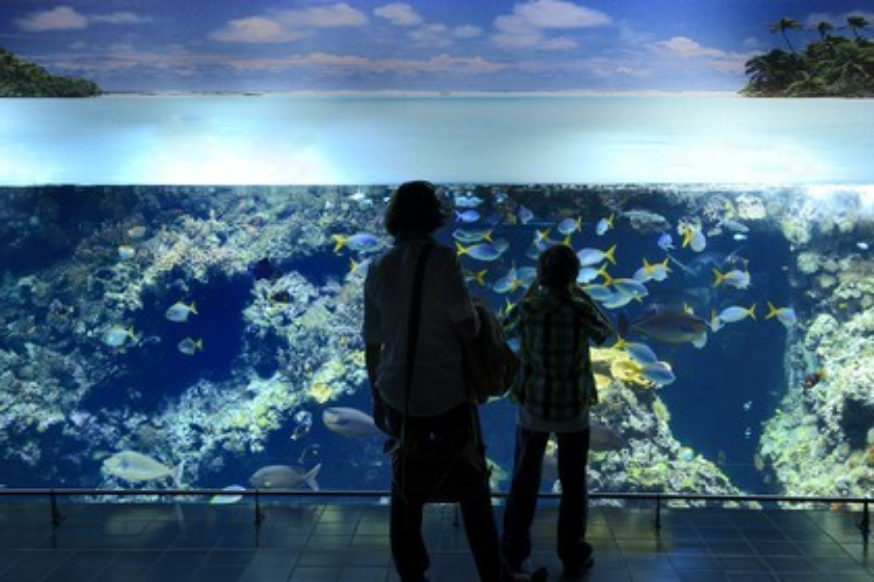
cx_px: 437
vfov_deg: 33.4
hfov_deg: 48.5
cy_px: 291
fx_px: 971
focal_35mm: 40
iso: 1600
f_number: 5.6
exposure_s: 1/80
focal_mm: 40
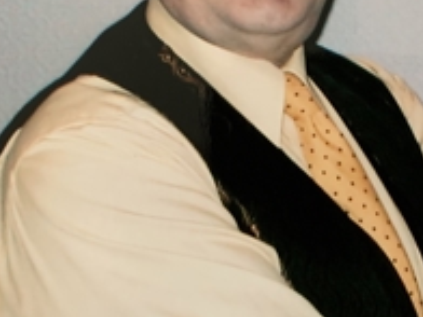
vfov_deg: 26.8
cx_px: 294
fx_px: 648
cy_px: 47
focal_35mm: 53
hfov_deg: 35.7
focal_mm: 4.25
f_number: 1.8
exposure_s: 1/60
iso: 250
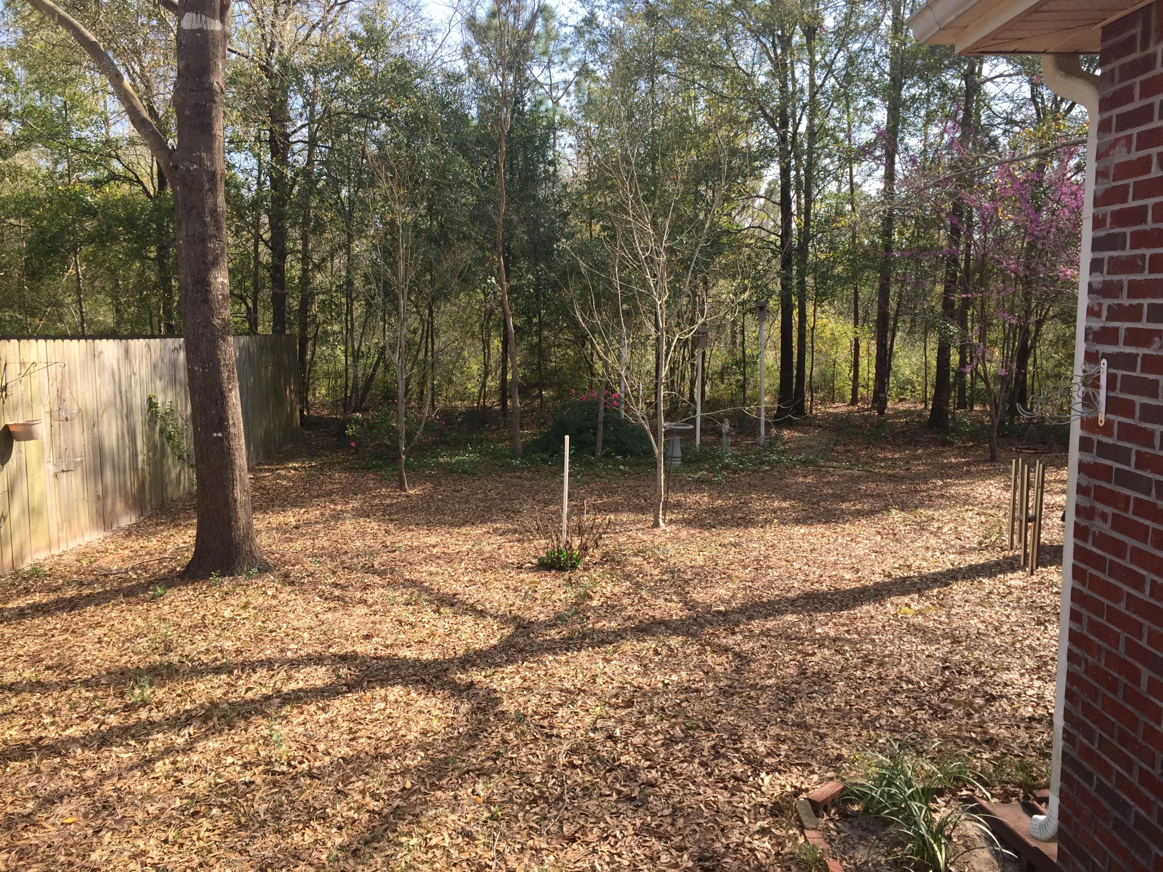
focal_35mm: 29
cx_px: 582
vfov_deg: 48.2
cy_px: 436
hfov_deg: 61.7
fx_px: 974
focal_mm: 4.15
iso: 32
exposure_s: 1/557
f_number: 2.2
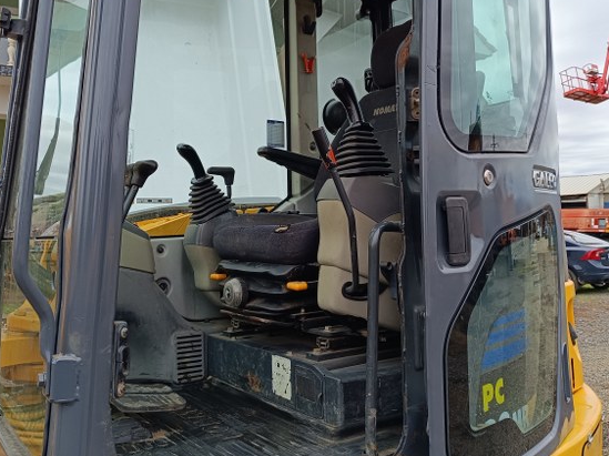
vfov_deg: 40.4
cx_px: 307
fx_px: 615
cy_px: 175
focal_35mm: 35
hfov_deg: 52.7
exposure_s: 1/102
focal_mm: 5.59
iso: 52
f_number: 1.88
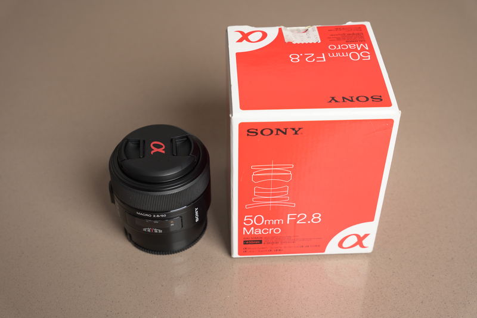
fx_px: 677
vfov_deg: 26.4
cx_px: 238
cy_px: 159
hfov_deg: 38.8
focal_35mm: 51
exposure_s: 1/60
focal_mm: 51.1
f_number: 7.1
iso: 500
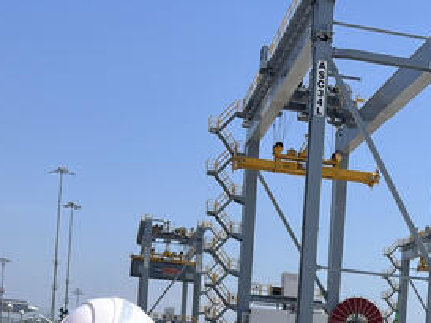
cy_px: 438
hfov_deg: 23.4
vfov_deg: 17.0
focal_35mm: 81
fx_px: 1009
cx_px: 399
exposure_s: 1/6897
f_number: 1.6
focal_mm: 5.1
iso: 50
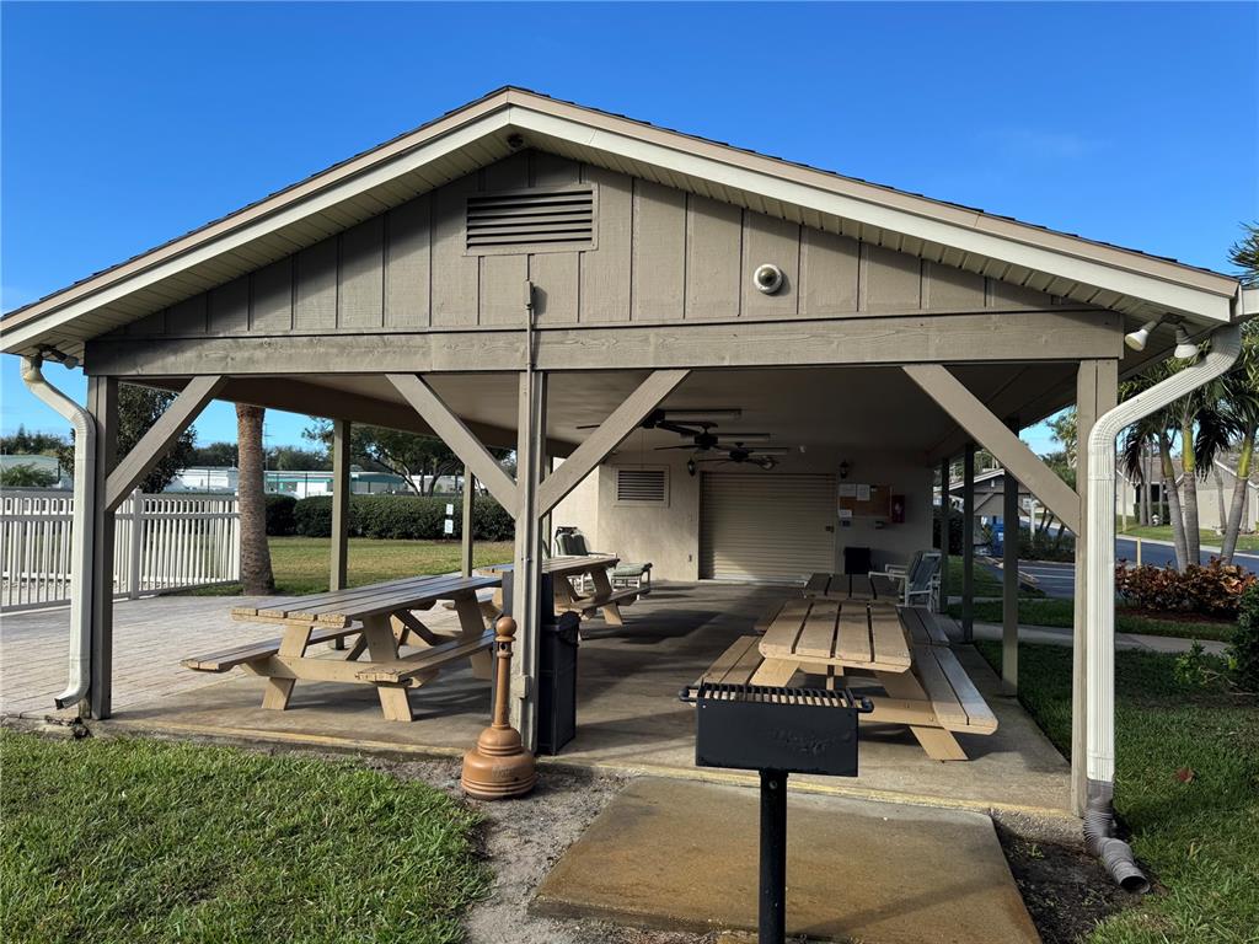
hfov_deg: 71.6
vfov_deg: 56.8
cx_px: 630
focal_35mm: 24
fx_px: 873
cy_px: 472
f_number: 1.78
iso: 80
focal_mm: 6.76
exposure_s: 1/2252
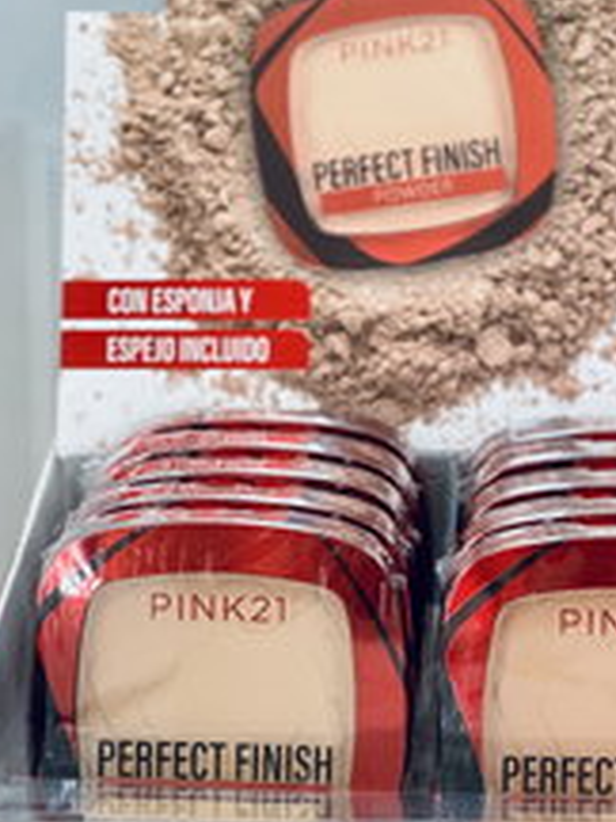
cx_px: 624
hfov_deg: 7.8
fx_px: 4508
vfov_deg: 10.4
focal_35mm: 190
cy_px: 478
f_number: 2.8
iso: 80
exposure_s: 1/100
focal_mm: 9
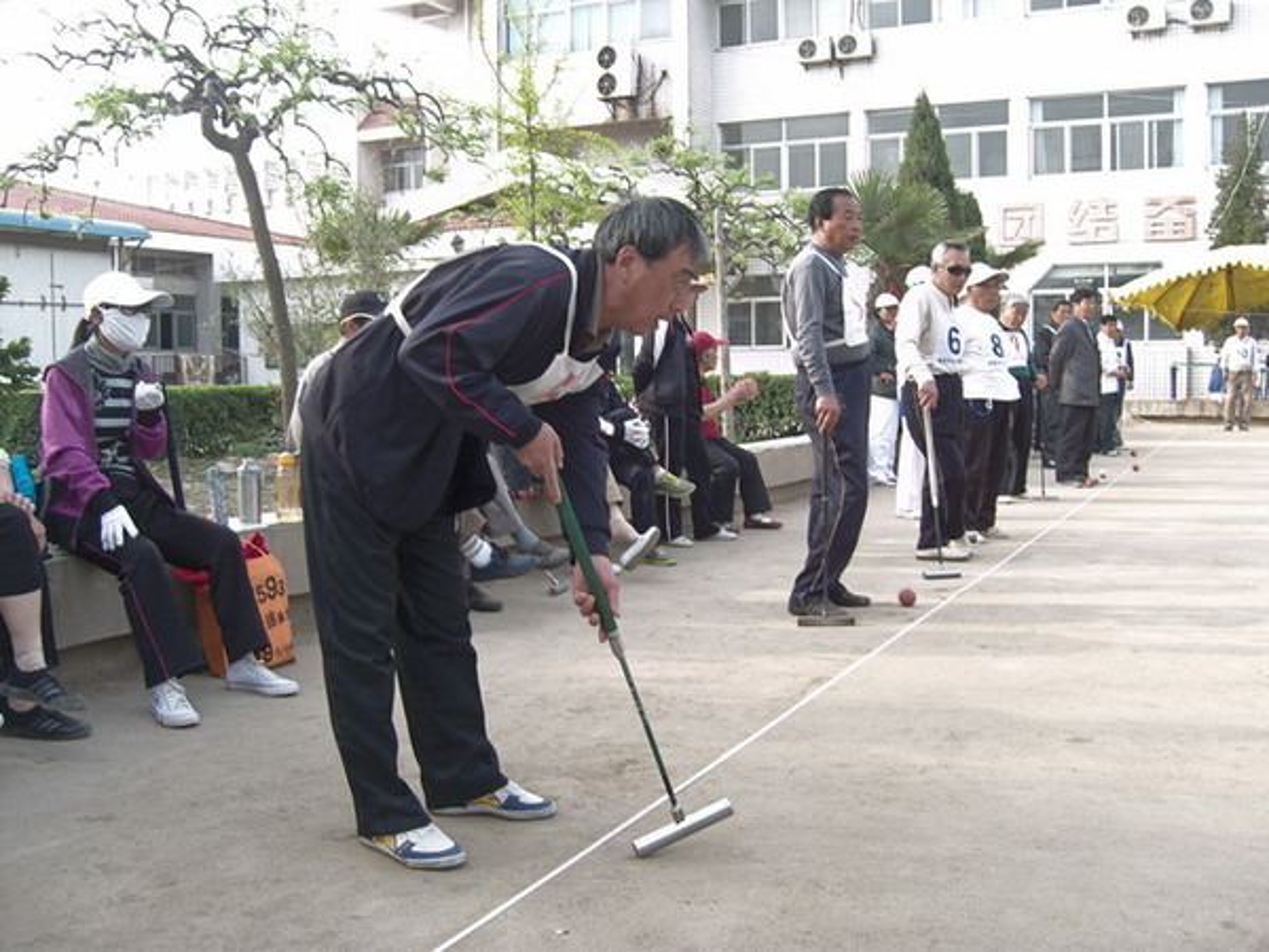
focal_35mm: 34
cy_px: 476
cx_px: 634
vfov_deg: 41.8
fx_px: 1246
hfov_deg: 54.0
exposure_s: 1/125
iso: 100
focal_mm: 7.3
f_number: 2.8
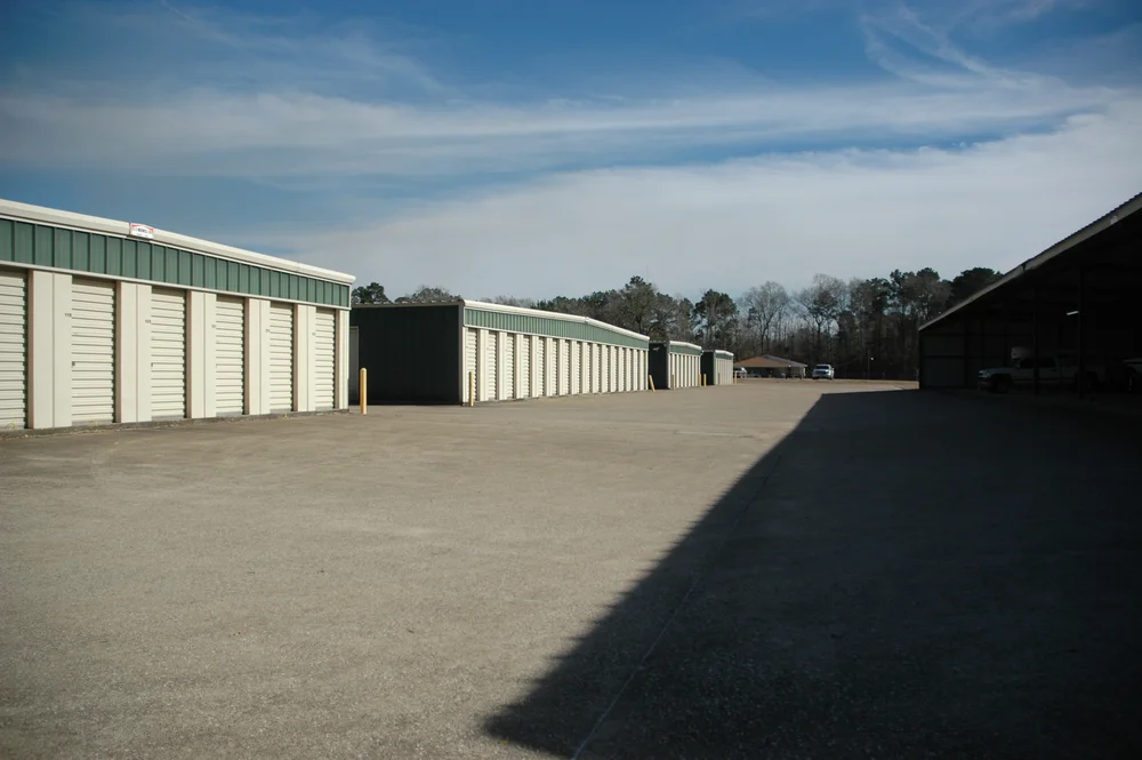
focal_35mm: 27
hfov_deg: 67.4
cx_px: 571
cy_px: 380
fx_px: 856
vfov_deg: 47.9
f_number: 3.5
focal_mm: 18
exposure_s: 1/3200
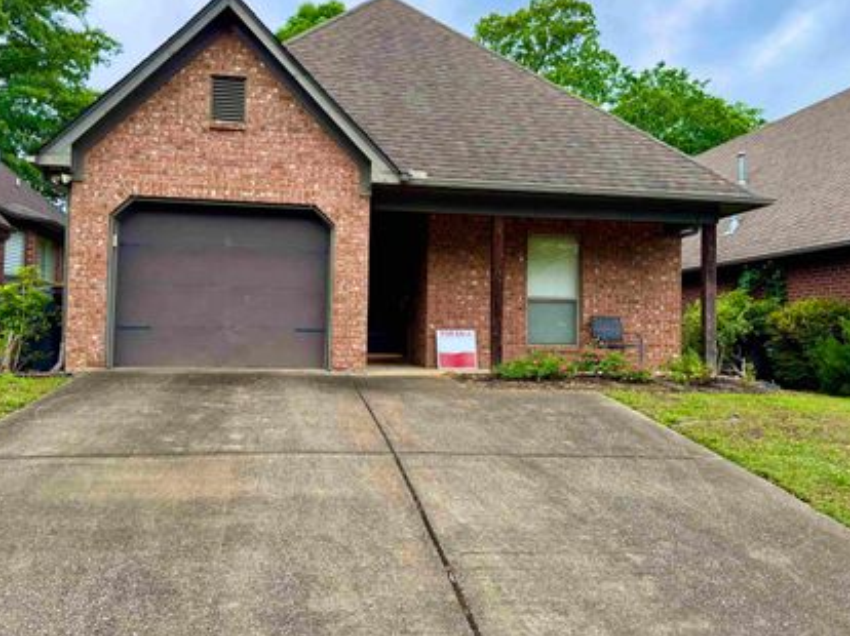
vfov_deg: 48.2
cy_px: 303
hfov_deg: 61.6
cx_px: 390
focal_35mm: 29
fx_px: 712
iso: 80
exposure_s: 1/1456
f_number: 1.78
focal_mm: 6.76
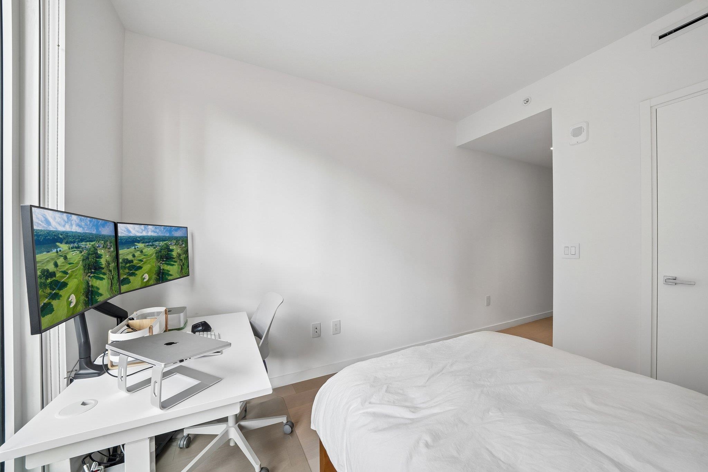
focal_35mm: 12
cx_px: 354
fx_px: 236
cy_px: 236
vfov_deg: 90.0
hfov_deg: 112.6
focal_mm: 12
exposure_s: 1/20
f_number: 10
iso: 200
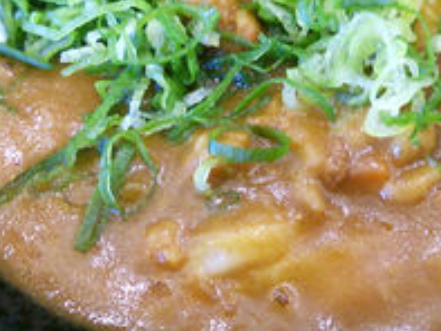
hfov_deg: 31.4
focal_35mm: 61
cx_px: 289
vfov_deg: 23.9
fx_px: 778
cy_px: 112
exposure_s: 1/40
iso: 125
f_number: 1.94
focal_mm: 4.06
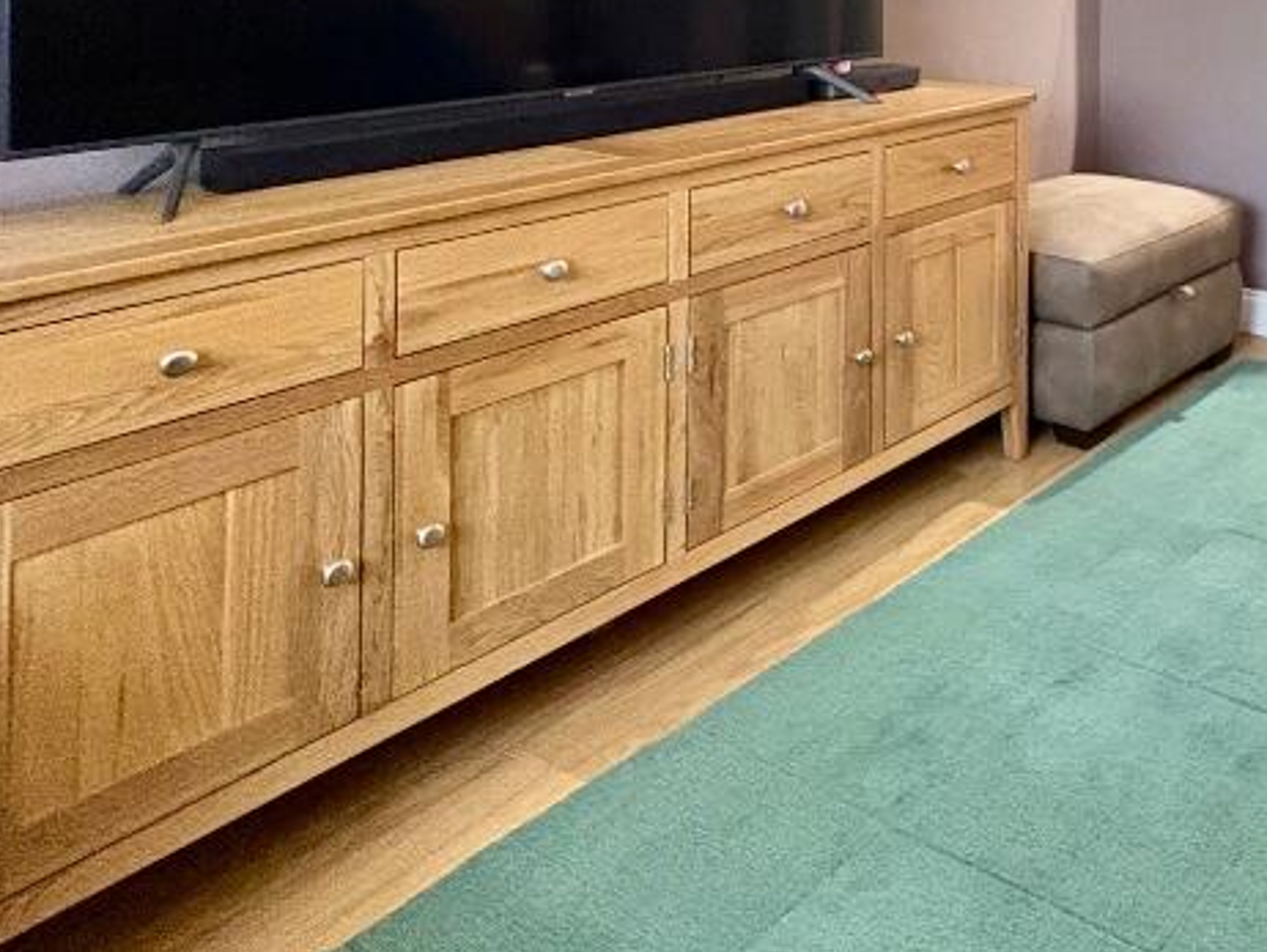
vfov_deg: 38.4
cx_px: 1338
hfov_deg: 46.1
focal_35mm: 31
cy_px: -74
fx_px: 1135
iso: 640
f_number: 2.2
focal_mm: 2.22
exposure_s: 1/33
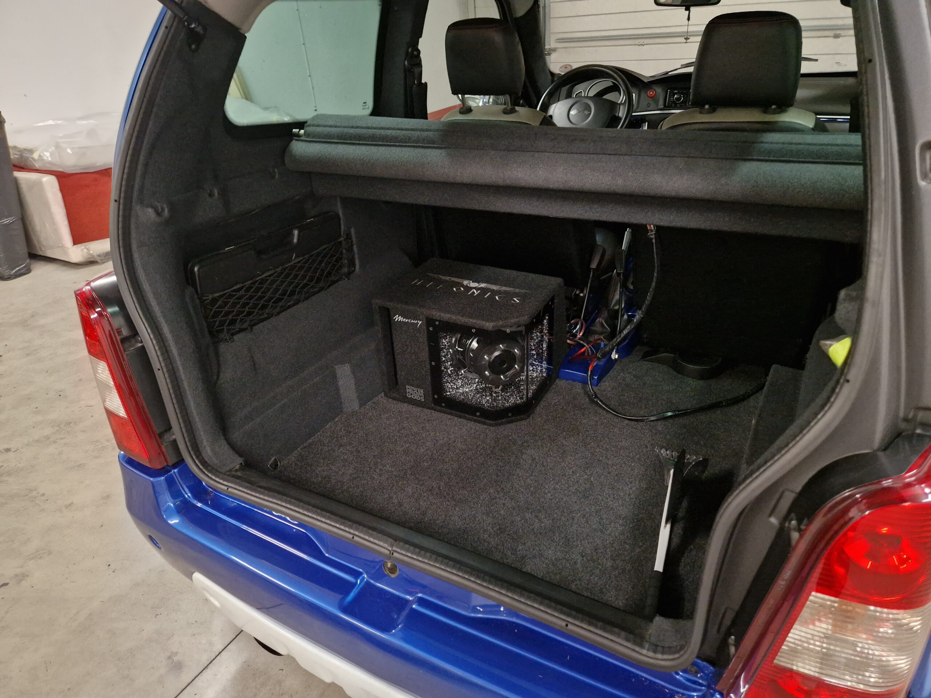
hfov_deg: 73.9
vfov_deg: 58.9
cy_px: 349
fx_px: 619
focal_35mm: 23
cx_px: 466
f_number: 1.8
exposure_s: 1/100
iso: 640
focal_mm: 5.4
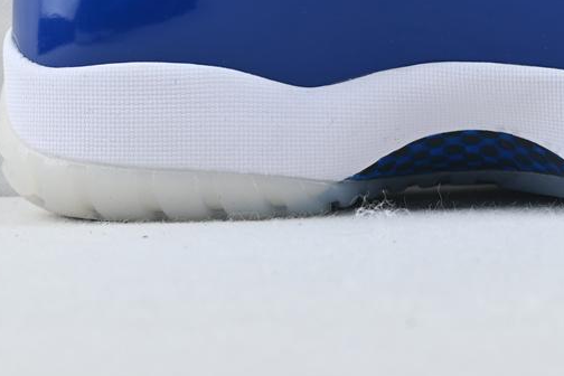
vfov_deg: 11.9
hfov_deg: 17.8
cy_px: -58
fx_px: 1764
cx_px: 530
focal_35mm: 113
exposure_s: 1/40
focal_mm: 31.5
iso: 100
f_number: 5
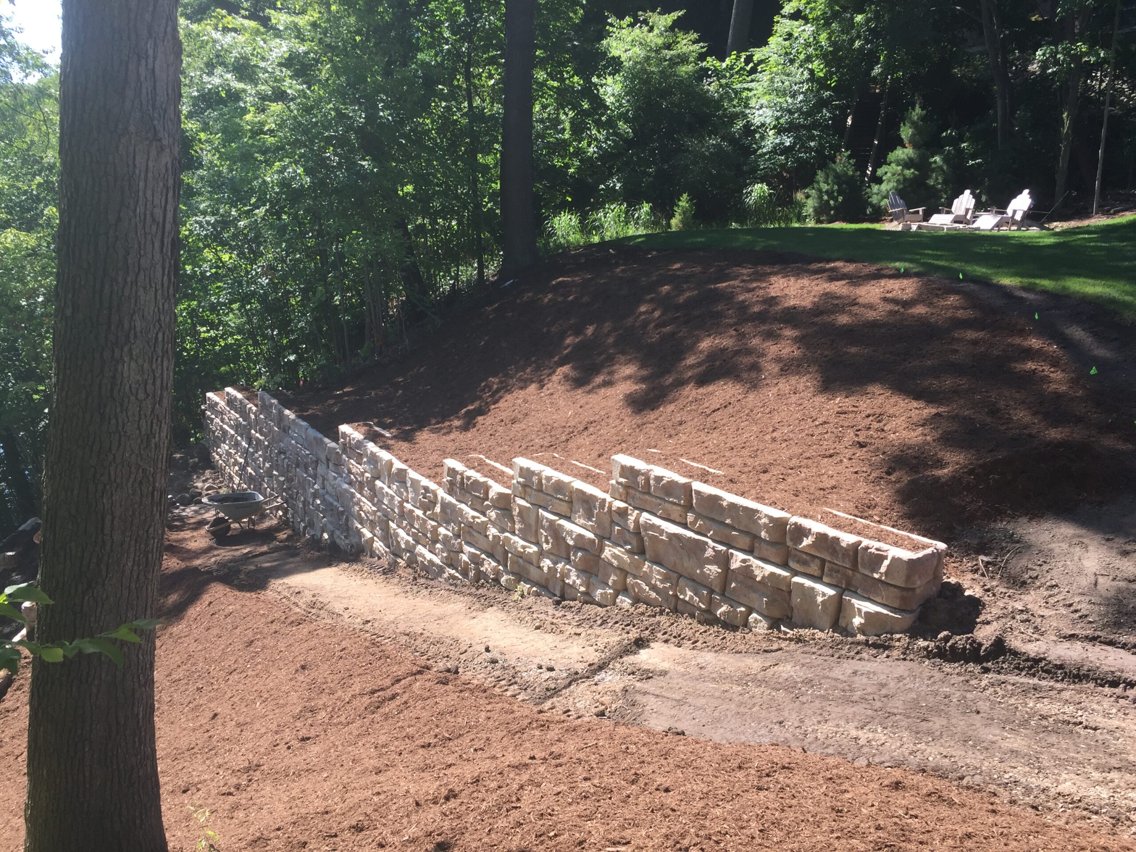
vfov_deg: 48.2
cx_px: 568
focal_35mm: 29
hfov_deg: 61.7
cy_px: 426
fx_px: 952
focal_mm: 4.15
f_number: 2.2
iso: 32
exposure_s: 1/507
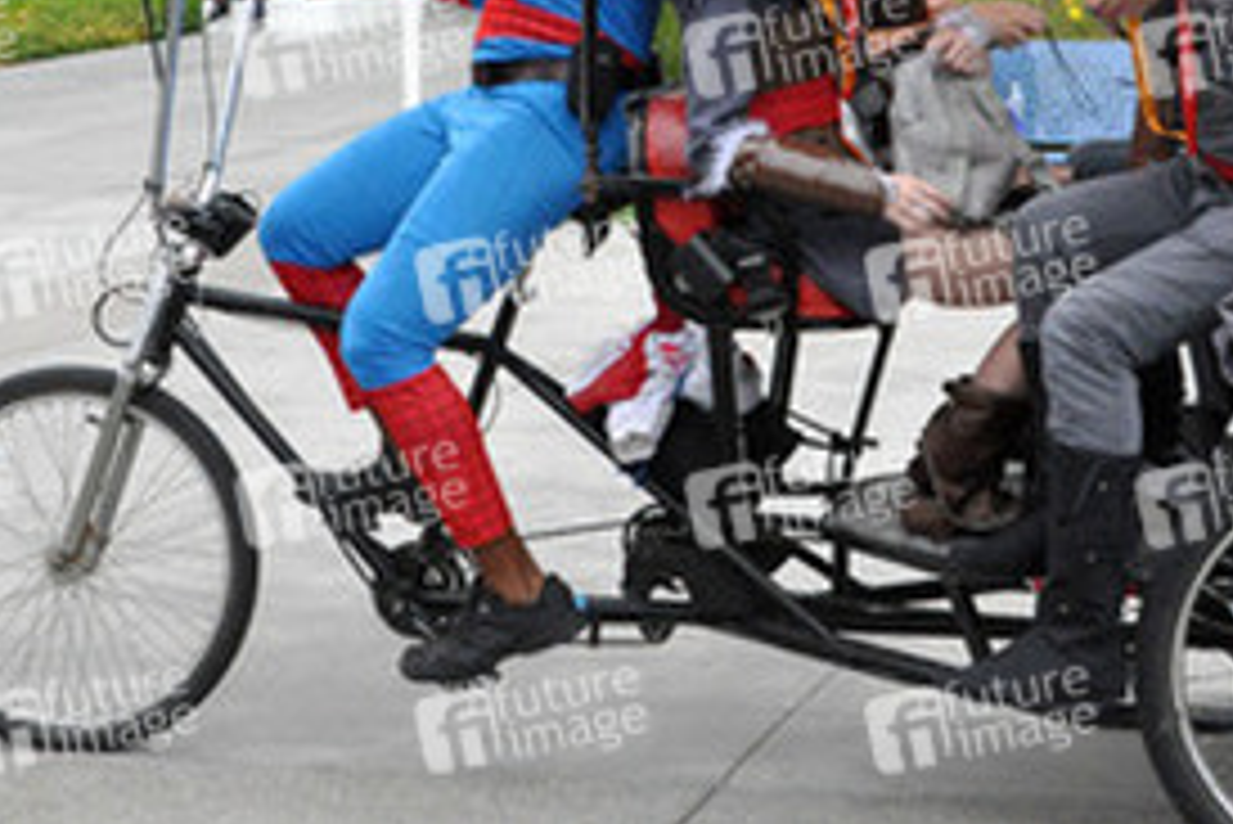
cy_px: 158
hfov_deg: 31.1
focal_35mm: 64
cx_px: 860
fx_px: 2193
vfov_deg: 21.0
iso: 2000
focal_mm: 26
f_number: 14
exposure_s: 1/800
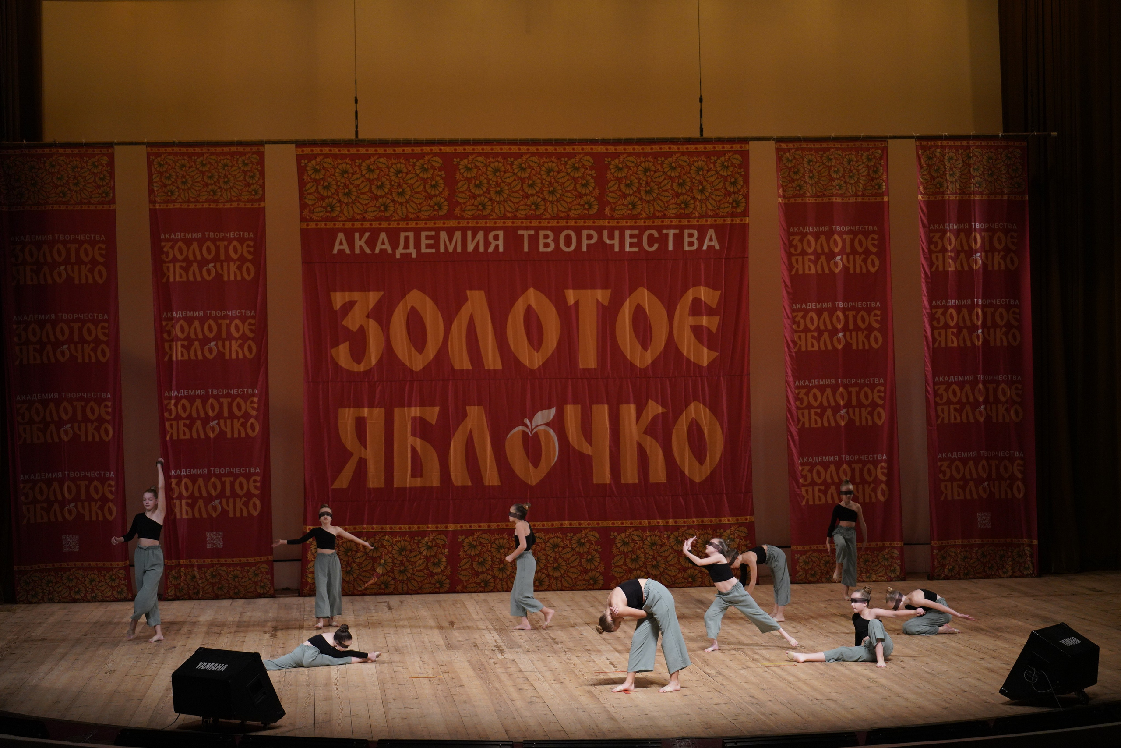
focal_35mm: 70
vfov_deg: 19.5
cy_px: 374
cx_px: 560
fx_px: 2180
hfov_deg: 28.8
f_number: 2.8
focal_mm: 70
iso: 2000
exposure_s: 1/400
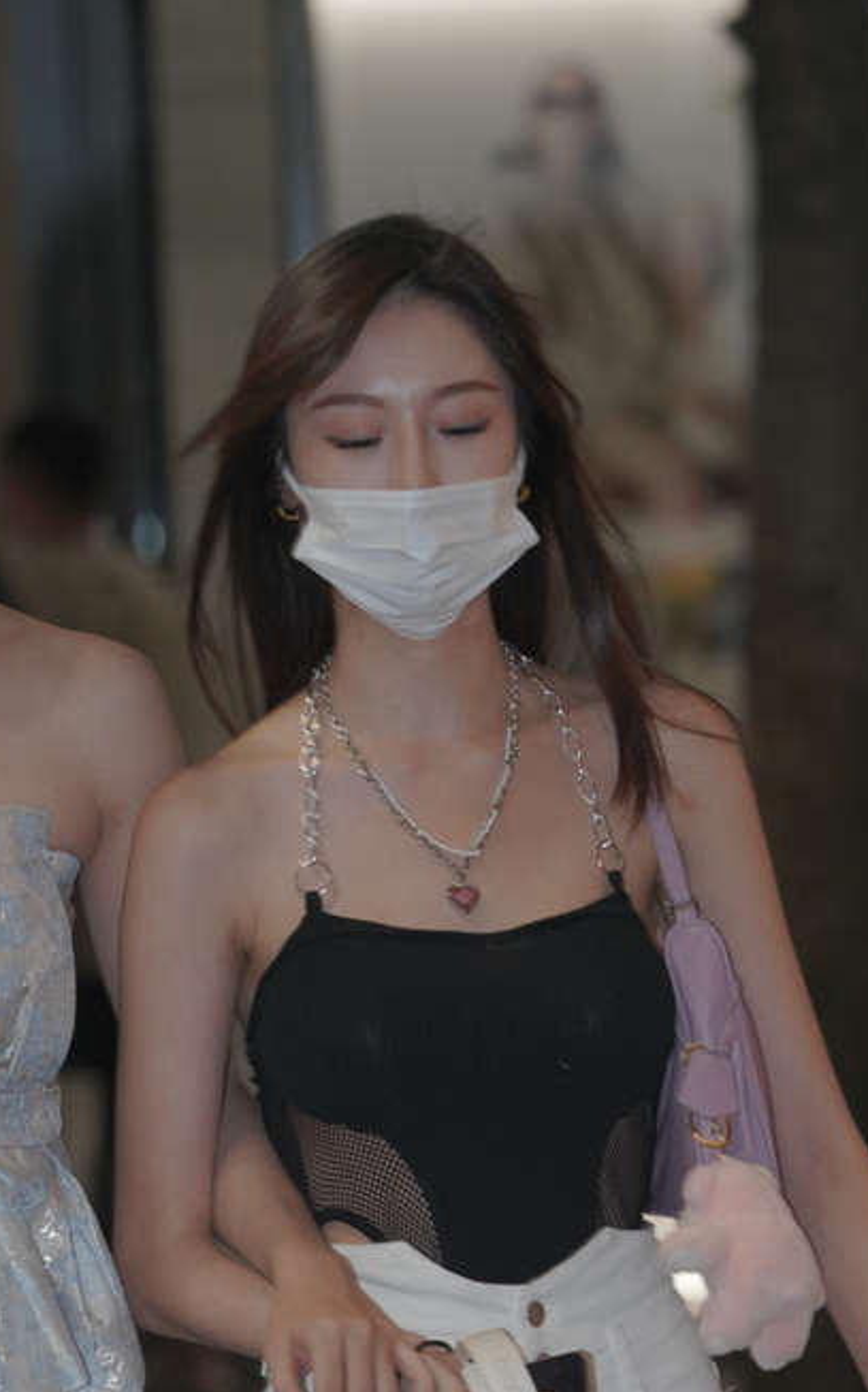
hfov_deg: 3.4
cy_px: 1524
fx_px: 14395
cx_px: -111
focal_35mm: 380
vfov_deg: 5.5
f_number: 4
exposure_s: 1/200
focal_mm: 135
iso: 800
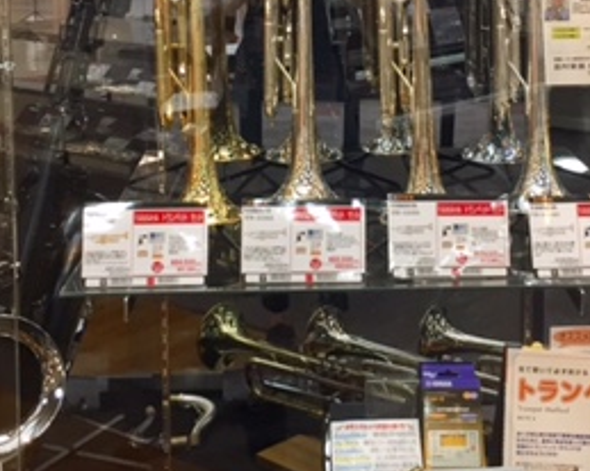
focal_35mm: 70
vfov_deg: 21.3
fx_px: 1222
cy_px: 43
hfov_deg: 27.1
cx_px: 342
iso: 32
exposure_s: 1/33
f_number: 2.2
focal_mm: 4.15
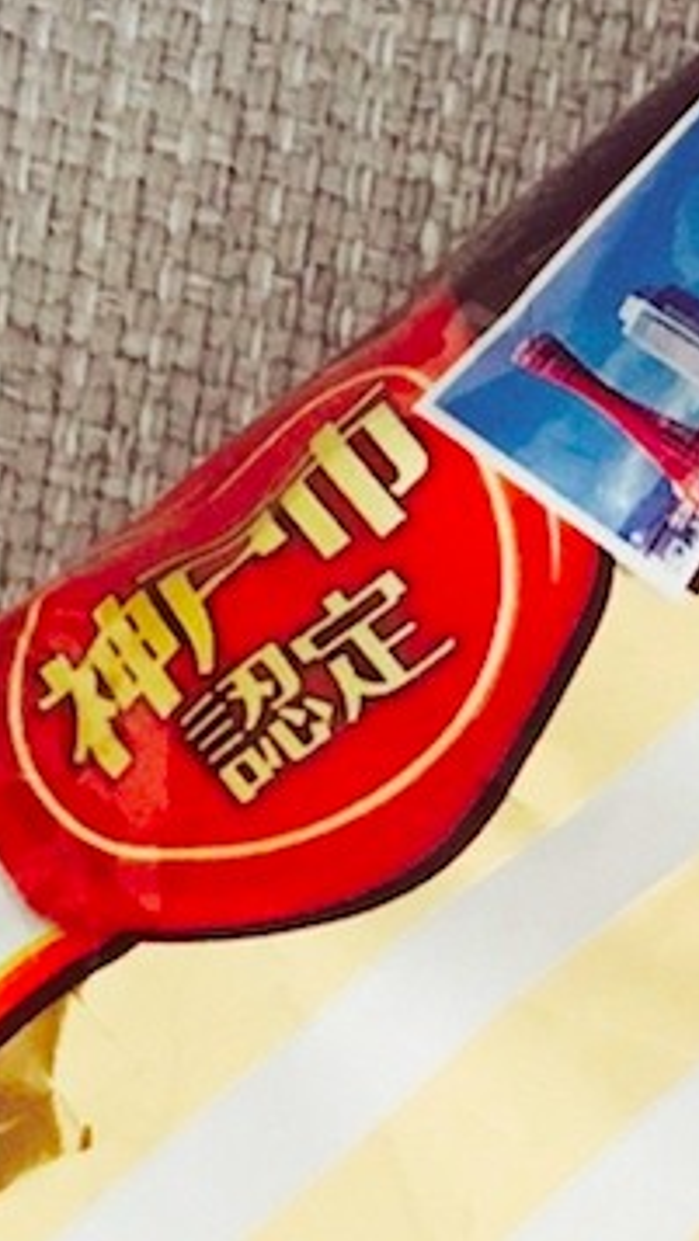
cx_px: 1575
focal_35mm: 177
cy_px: 1571
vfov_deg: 11.8
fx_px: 5828
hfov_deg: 6.6
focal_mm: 4.15
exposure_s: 1/33
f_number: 2.2
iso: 200
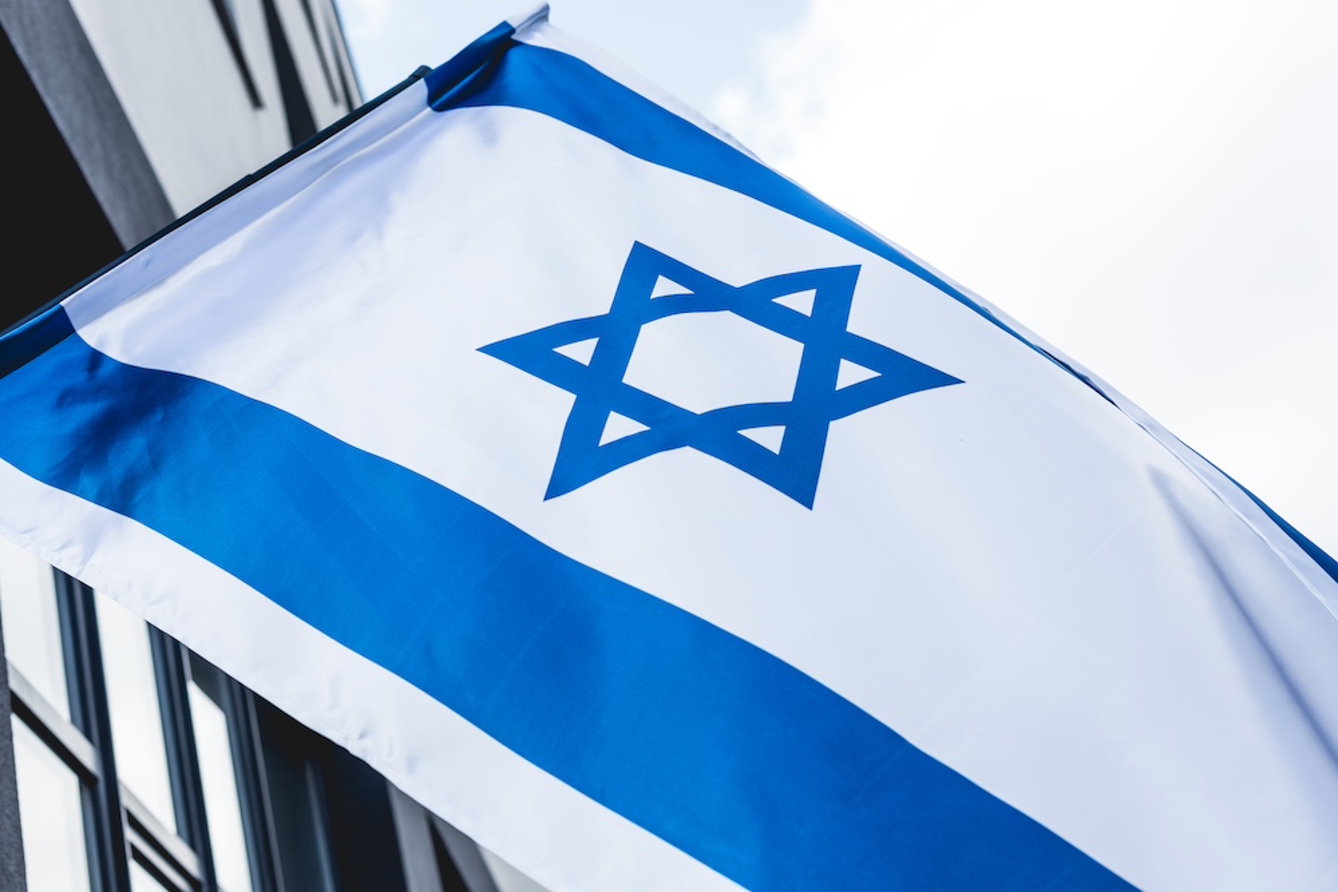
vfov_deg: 27.0
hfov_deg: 39.6
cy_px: 446
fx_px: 1858
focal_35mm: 50
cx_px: 669
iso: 100
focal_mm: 50
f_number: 5
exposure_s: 1/500
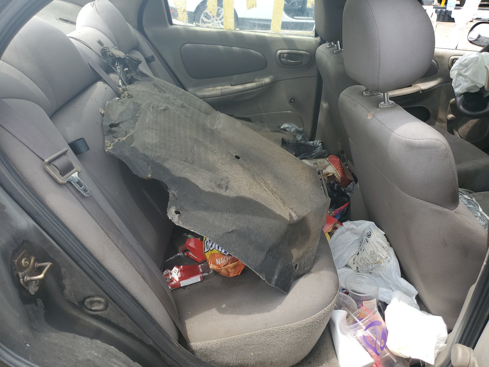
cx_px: 244
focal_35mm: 26
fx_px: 367
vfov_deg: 53.1
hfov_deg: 67.3
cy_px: 184
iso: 50
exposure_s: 1/833
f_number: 1.5
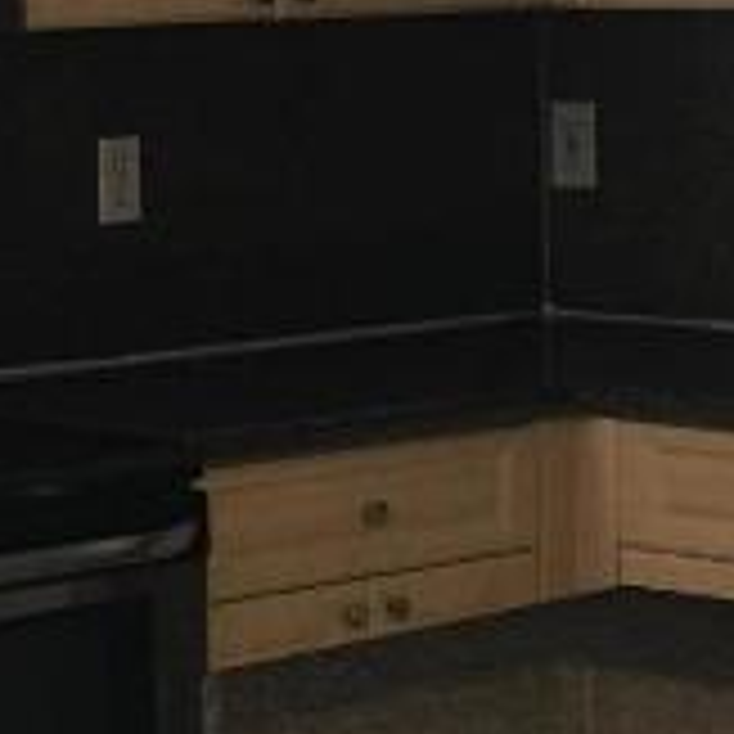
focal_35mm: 161
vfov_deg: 10.8
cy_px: 243
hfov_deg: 10.7
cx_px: -45
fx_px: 3862
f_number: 2.2
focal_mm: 4.15
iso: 40
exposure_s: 1/30
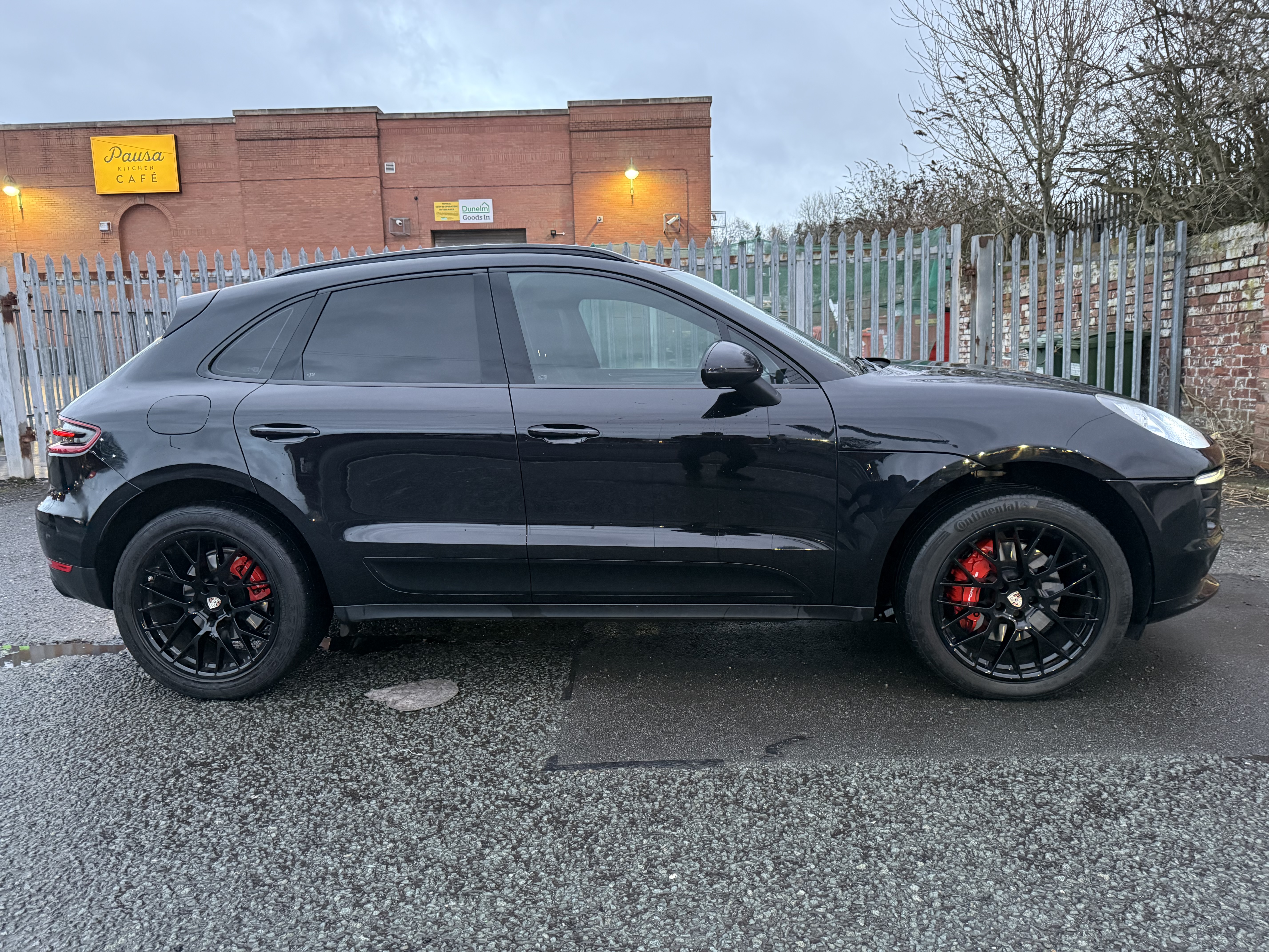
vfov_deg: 56.8
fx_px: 880
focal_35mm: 24
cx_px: 634
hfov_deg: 71.6
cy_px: 476
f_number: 1.78
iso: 800
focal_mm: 6.76
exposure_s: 1/43
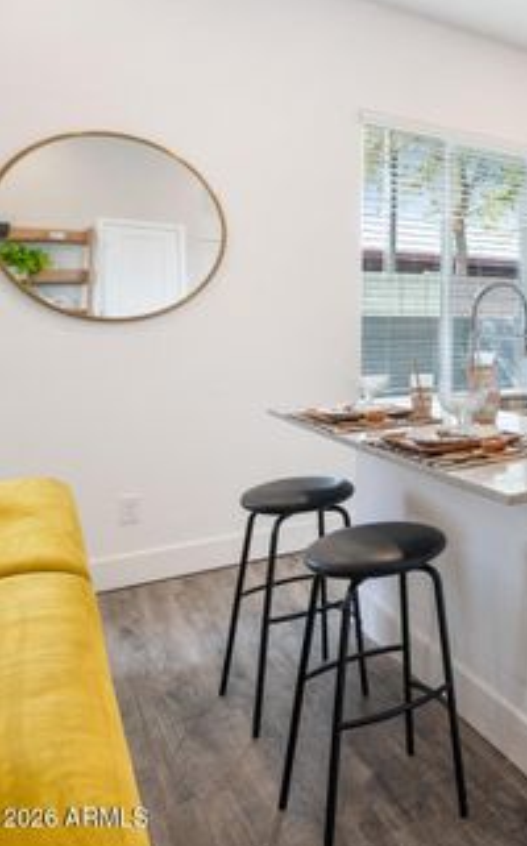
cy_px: 418
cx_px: 656
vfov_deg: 68.4
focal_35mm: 27
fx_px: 622
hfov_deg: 34.8
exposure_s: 1/50
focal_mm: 17
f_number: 8
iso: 800
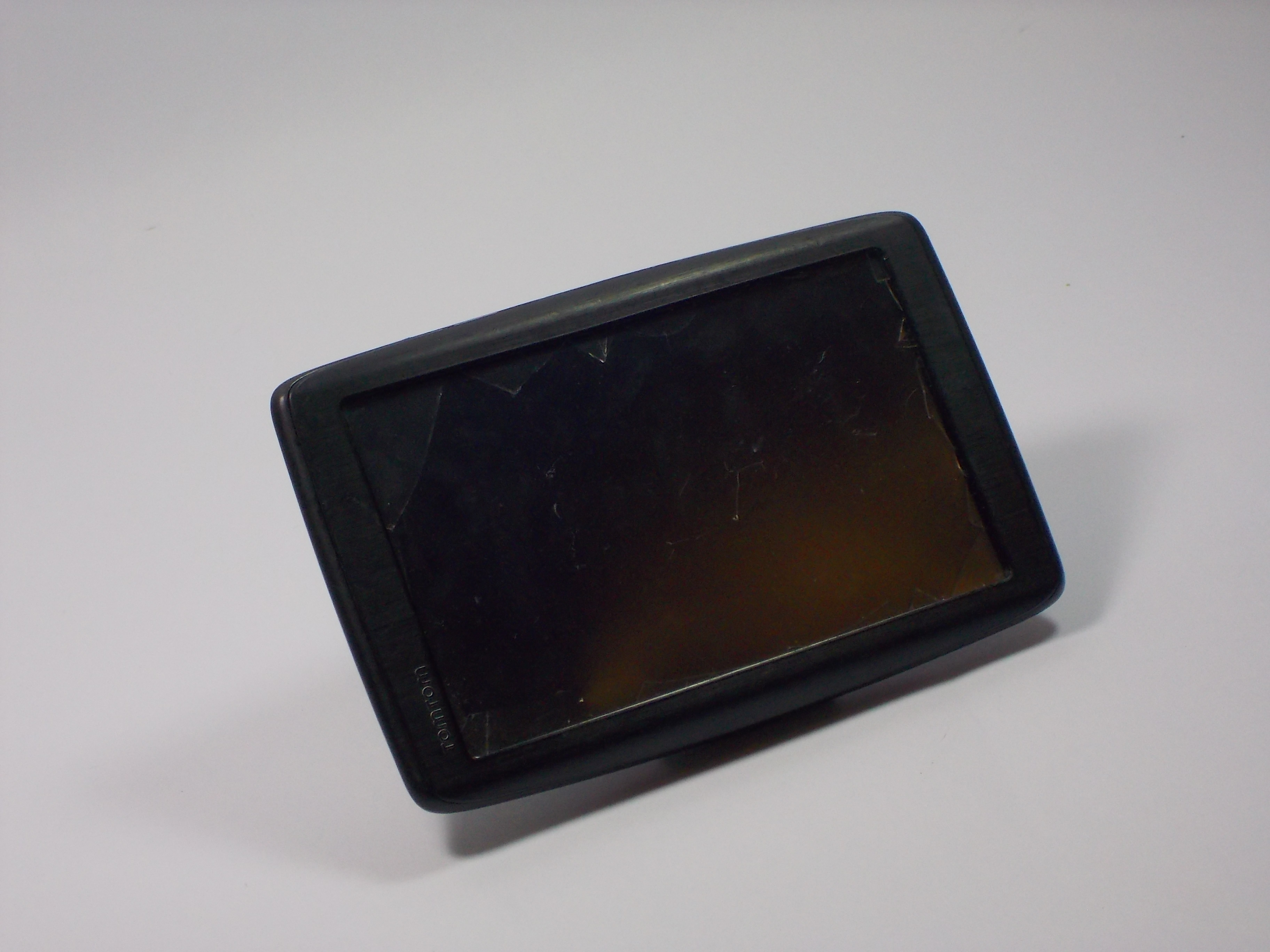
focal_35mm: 87
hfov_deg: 22.5
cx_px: 635
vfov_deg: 17.0
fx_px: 3192
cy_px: 476
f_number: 5.9
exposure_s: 1/60
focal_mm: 12.3
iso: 125
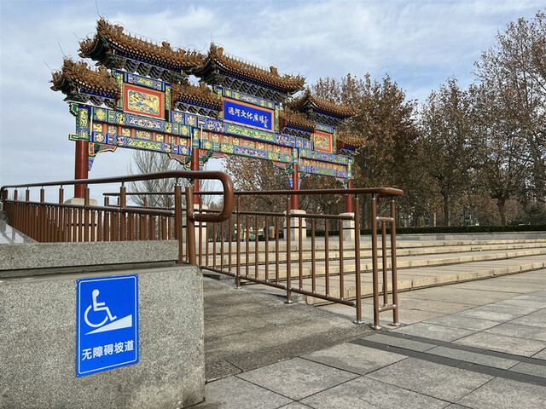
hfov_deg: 67.3
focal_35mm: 26
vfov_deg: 53.1
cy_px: 204
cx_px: 273
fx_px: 410
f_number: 1.5
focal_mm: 5.7
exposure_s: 1/2208
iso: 50
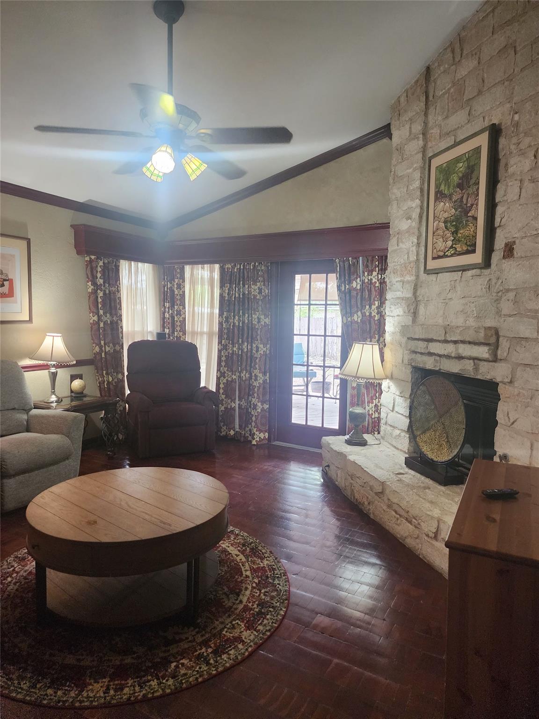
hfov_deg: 58.9
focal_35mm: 23
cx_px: 270
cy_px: 360
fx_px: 478
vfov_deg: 73.9
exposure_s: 1/120
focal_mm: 6.4
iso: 400
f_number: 1.8
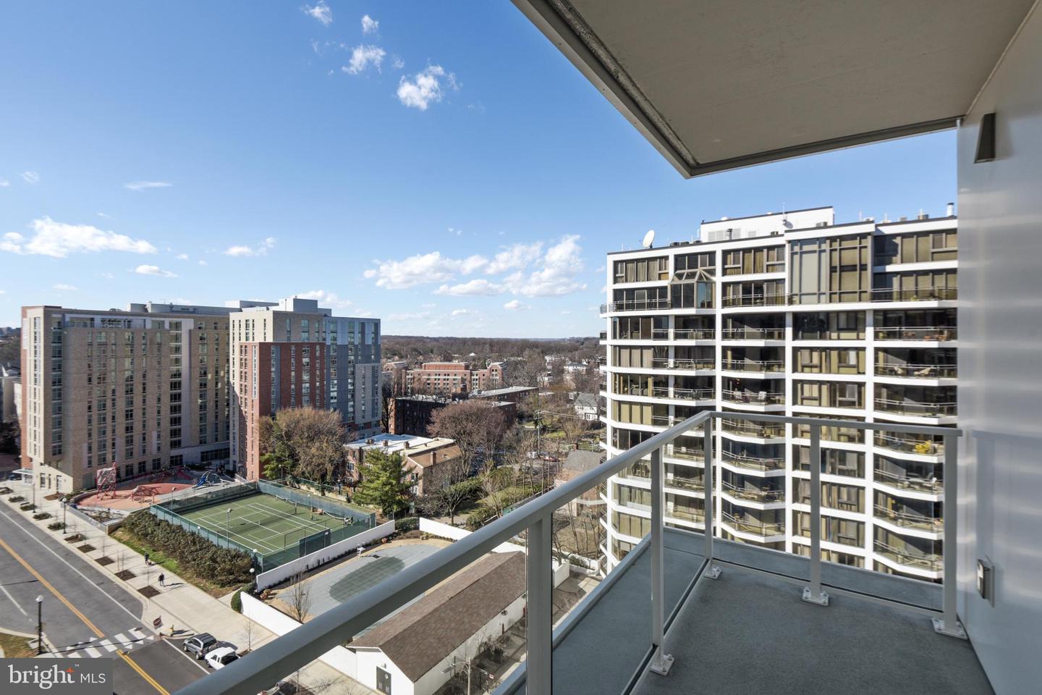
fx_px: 463
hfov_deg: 96.7
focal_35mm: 16
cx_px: 521
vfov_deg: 73.7
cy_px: 348
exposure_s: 1/640
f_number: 8
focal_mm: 16
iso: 200
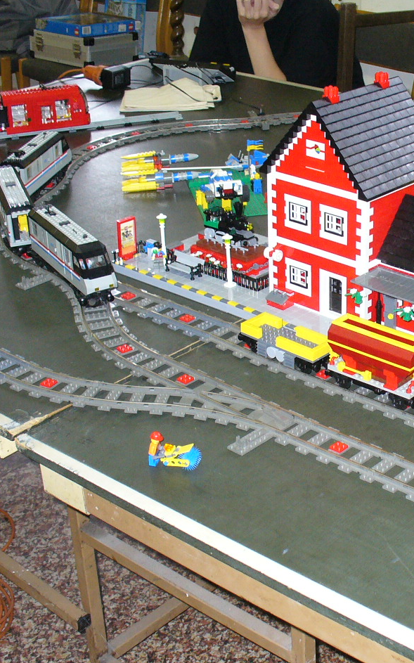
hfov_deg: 21.4
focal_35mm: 59
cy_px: 328
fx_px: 1066
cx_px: 395
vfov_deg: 34.6
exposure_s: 1/30
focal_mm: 6.1
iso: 200
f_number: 2.8
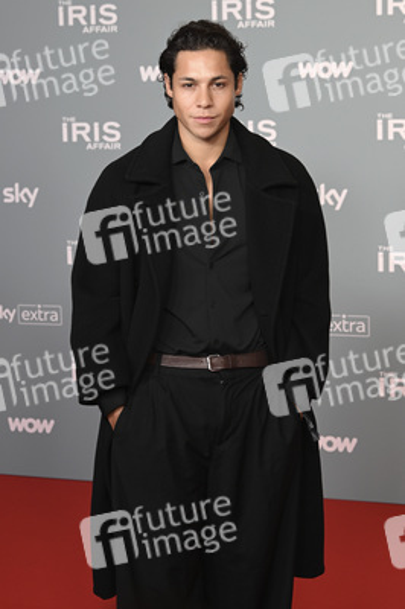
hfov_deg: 18.2
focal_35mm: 75
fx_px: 1268
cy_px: 304
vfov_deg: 27.0
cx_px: 202
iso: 640
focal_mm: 75
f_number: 6.3
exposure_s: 1/125
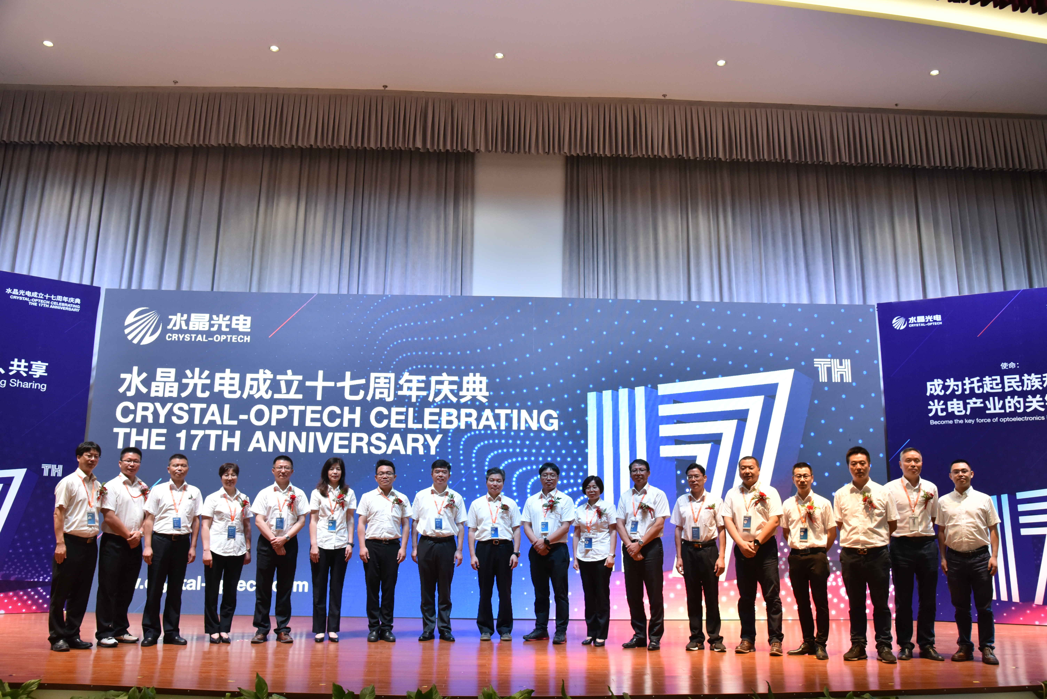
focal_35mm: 30
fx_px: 873
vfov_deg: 43.6
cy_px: 350
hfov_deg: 61.9
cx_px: 524
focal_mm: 30
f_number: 6.3
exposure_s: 1/200
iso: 2000
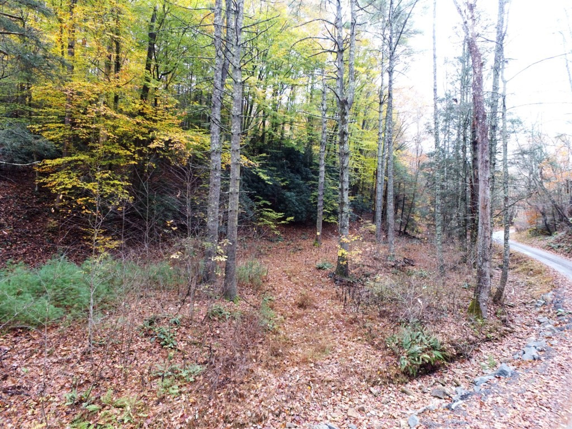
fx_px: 330
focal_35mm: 20
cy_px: 214
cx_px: 286
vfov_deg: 66.0
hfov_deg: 81.7
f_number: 2.8
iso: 175
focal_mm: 3.61
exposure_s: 1/50
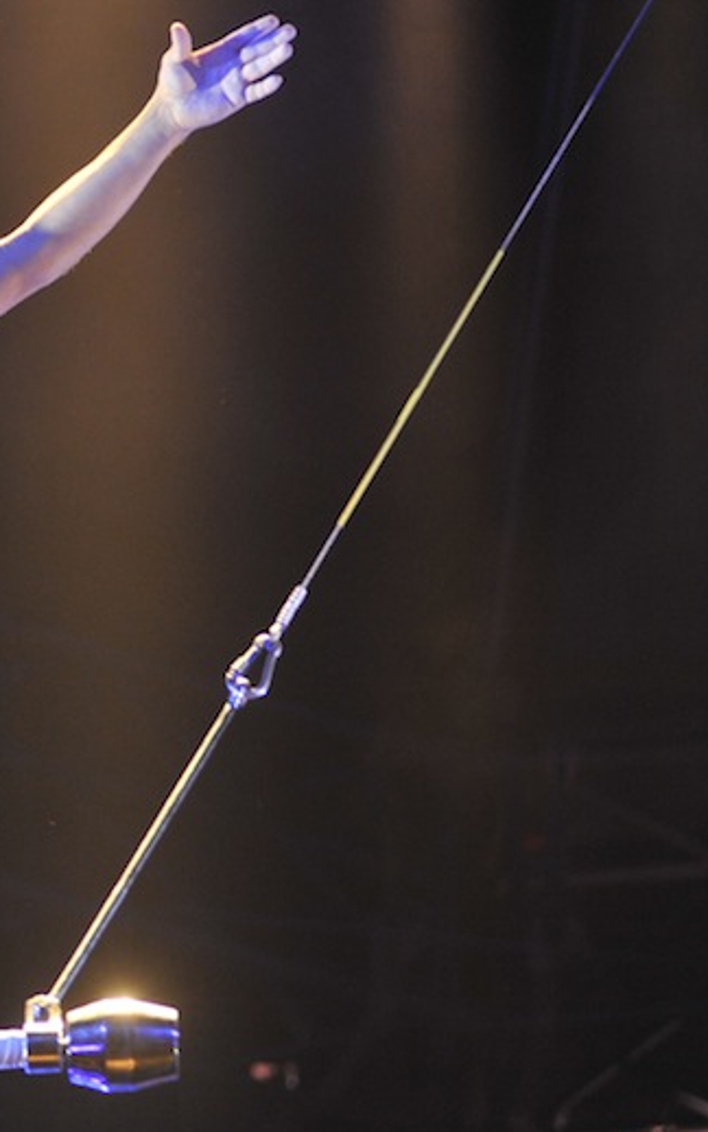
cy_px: 484
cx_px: -256
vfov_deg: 7.2
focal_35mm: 292
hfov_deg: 4.5
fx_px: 9010
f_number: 3.2
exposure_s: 1/250
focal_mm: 145
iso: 1600
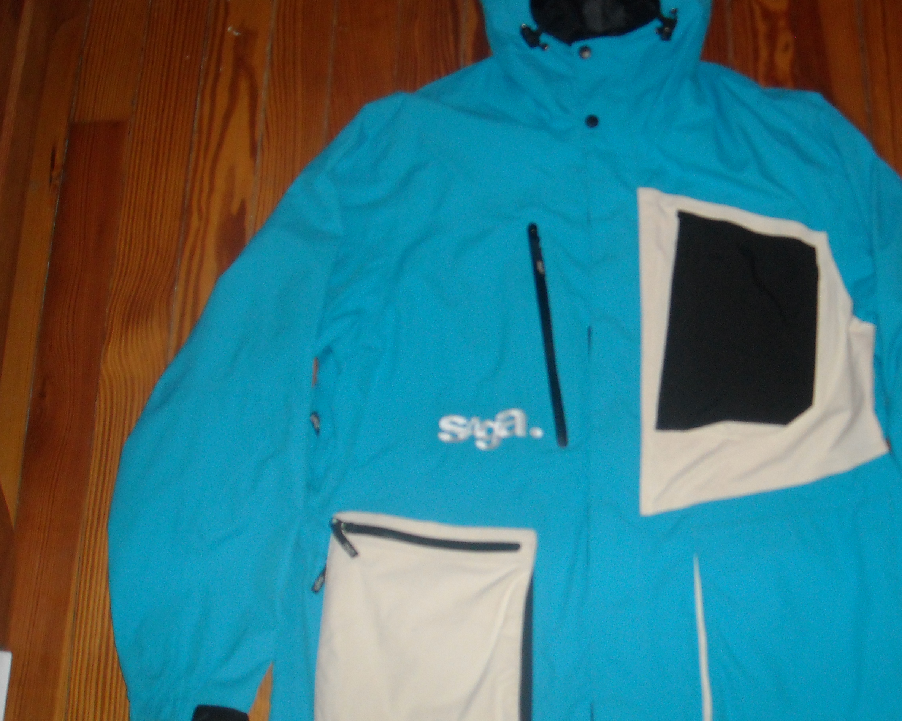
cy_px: 387
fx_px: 1255
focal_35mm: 47
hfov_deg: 39.4
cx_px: 537
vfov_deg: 32.1
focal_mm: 5.7
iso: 200
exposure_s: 1/60
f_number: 2.8
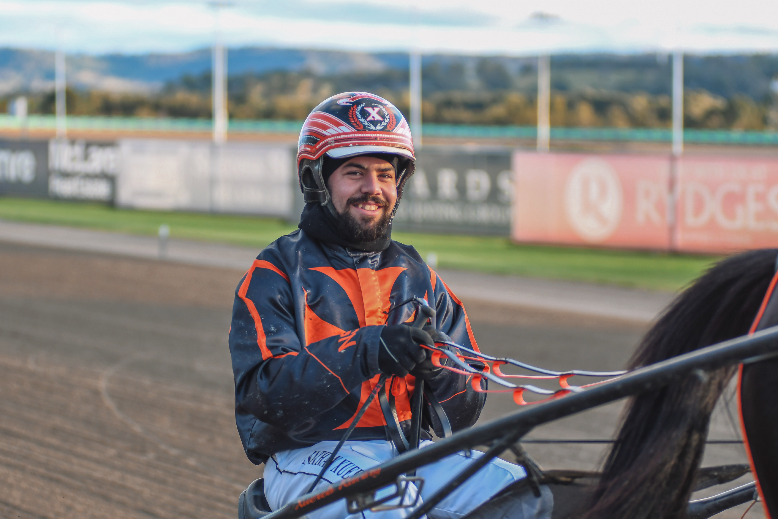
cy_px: 260
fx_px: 2593
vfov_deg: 11.4
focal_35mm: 120
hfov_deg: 17.1
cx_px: 389
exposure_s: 1/800
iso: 500
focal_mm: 80
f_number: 2.8
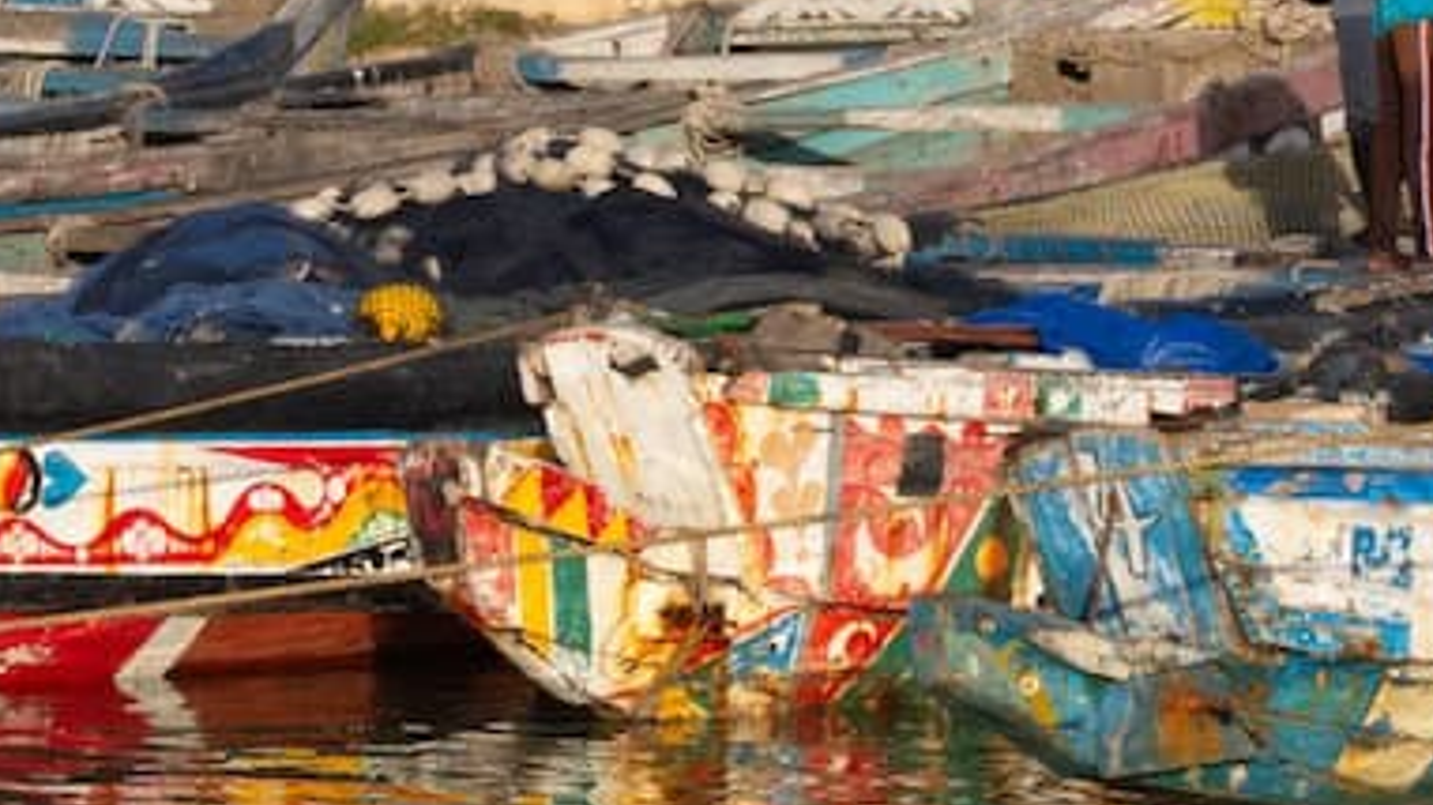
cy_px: 267
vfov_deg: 5.2
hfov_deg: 9.1
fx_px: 8926
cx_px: -143
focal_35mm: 235
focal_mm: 57
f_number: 20
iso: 500
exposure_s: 1/250
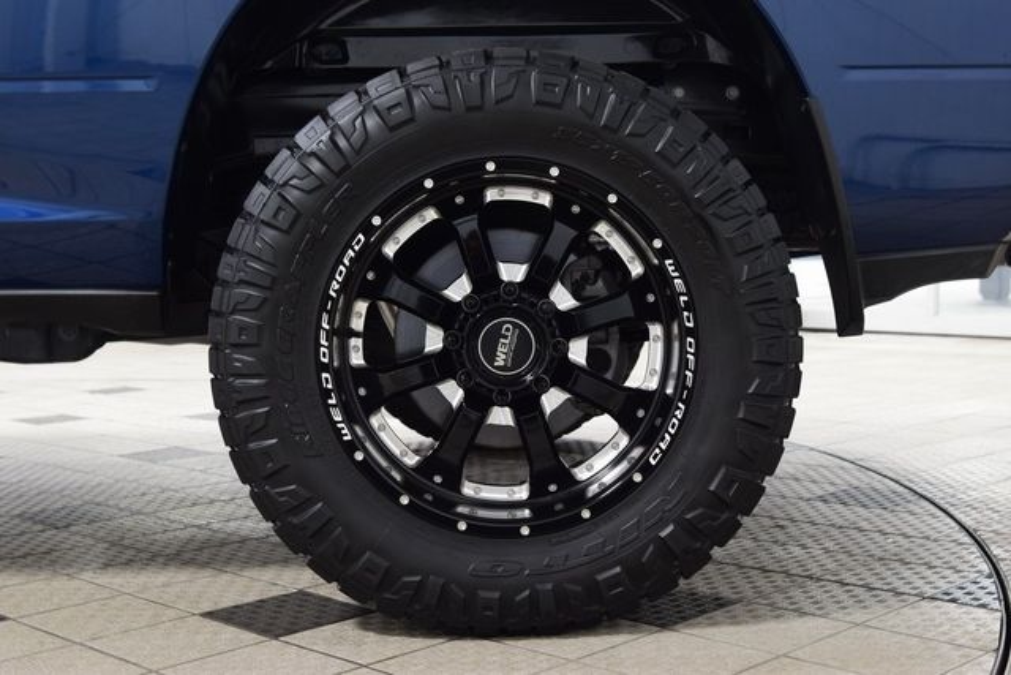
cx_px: 506
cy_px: 338
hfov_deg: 38.9
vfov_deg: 26.5
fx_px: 1432
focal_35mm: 51
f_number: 6.3
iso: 1250
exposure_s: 1/15
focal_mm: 34
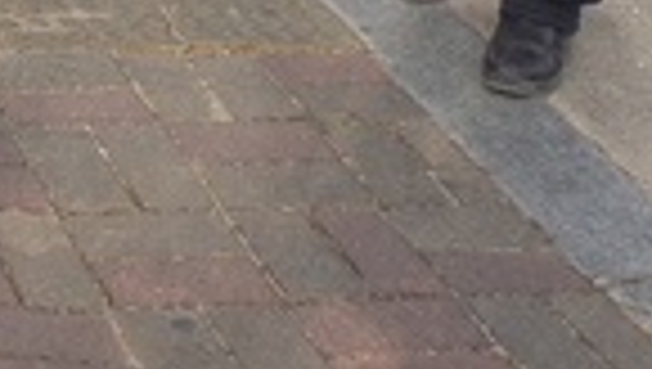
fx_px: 2164
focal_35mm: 125
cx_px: -171
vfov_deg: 8.6
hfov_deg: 16.3
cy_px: -612
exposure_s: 1/619
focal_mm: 4.3
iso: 50
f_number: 2.4
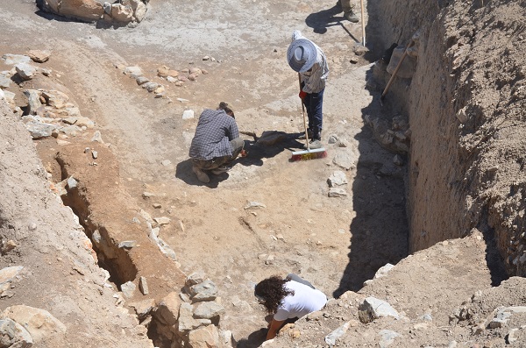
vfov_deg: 18.1
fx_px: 1093
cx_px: 263
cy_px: 174
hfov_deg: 27.1
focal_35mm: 75
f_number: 9
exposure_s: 1/320
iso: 100
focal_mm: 50
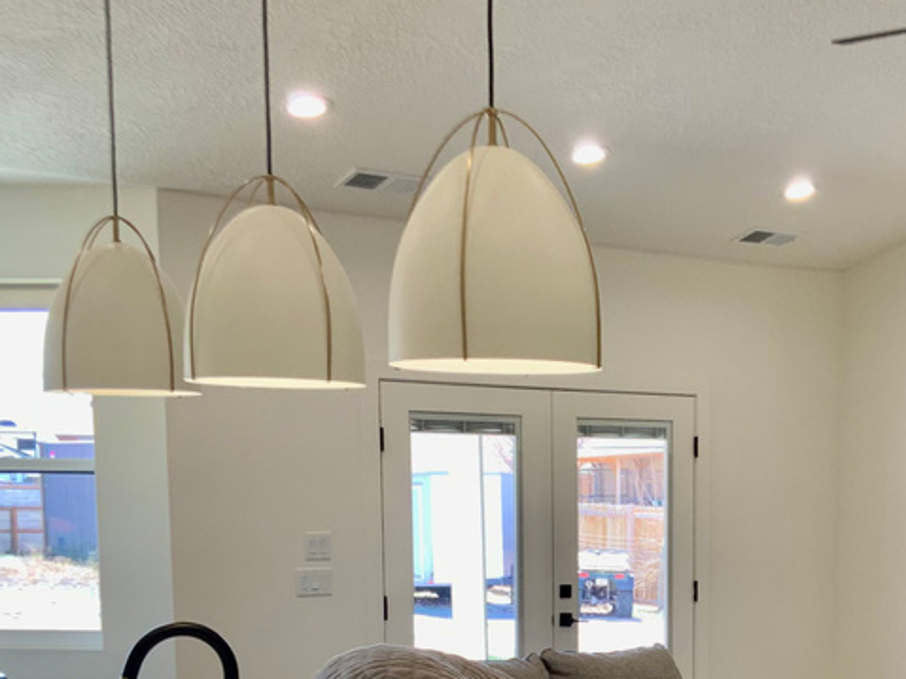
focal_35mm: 62
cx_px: 723
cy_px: 671
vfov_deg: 22.8
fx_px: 1622
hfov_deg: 30.5
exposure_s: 1/120
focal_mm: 3
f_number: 1.8
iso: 32
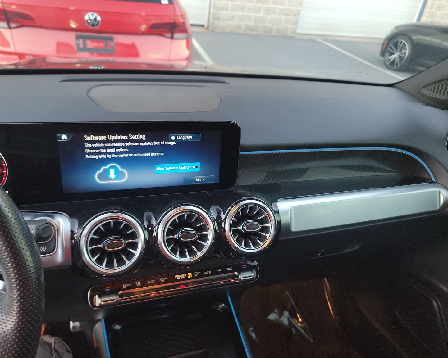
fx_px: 345
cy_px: 174
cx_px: 210
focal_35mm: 26
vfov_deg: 54.9
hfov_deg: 66.0
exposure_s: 1/59
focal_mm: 6.7
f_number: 1.8
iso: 503
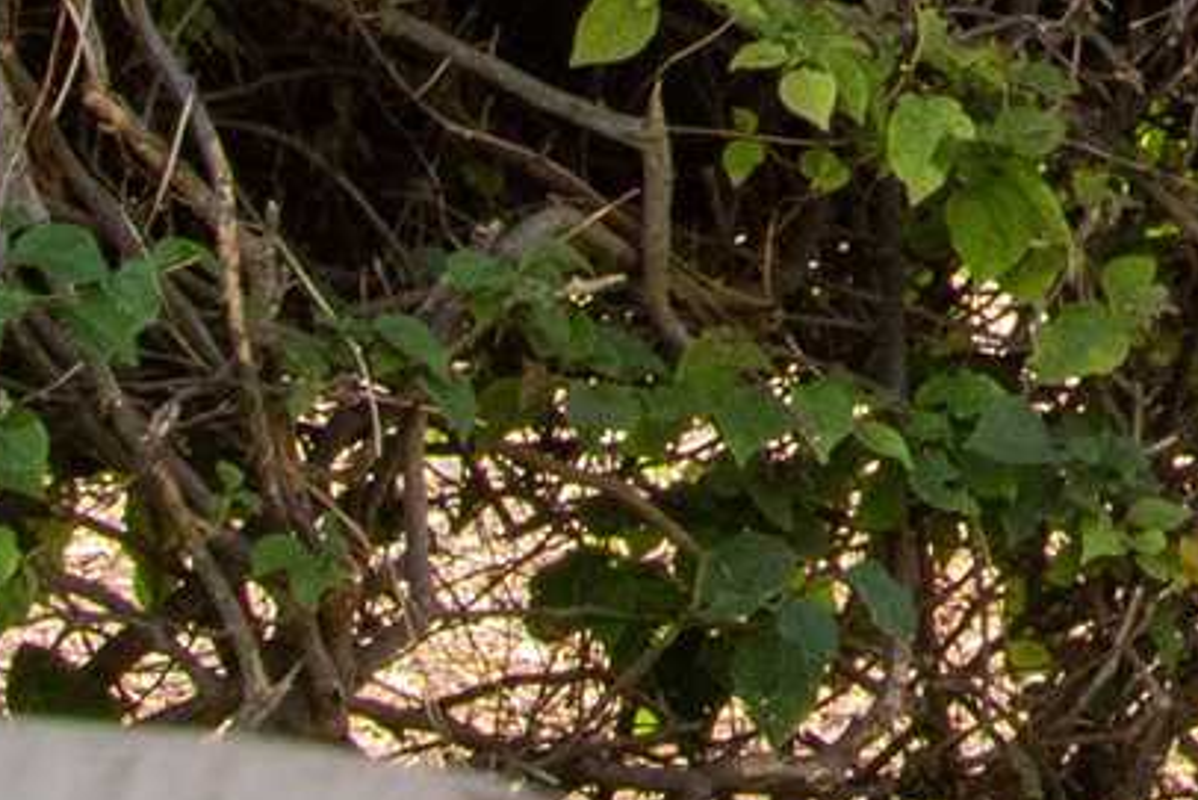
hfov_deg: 2.0
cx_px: 1934
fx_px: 35052
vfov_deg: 1.3
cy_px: -1004
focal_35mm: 1053
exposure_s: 1/60
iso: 400
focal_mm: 67
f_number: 11
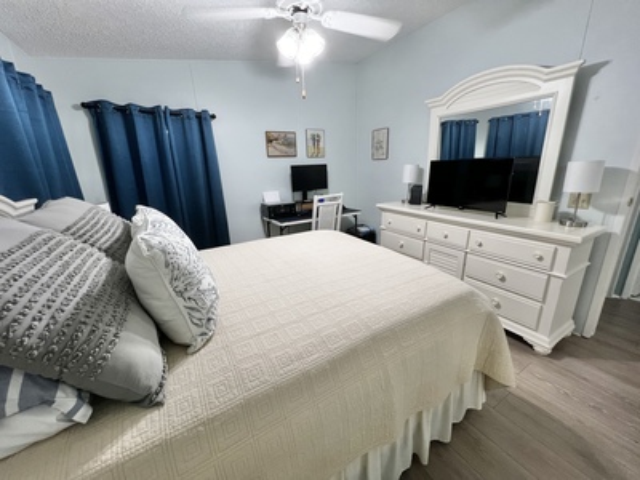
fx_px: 240
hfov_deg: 106.2
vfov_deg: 89.9
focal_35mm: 13
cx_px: 320
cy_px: 240
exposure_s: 1/60
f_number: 1.8
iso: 125
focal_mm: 1.57
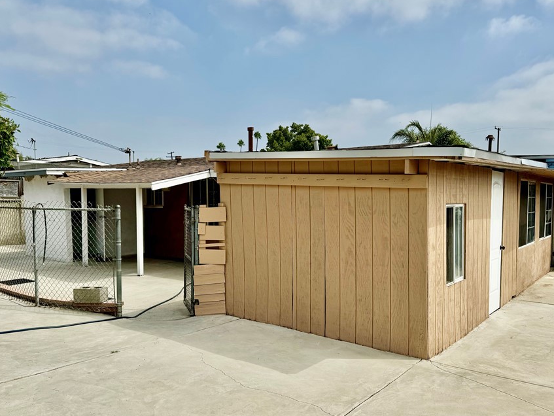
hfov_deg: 61.6
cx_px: 288
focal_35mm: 29
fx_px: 464
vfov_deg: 48.2
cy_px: 227
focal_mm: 6.76
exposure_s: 1/7937
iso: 80
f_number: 1.78
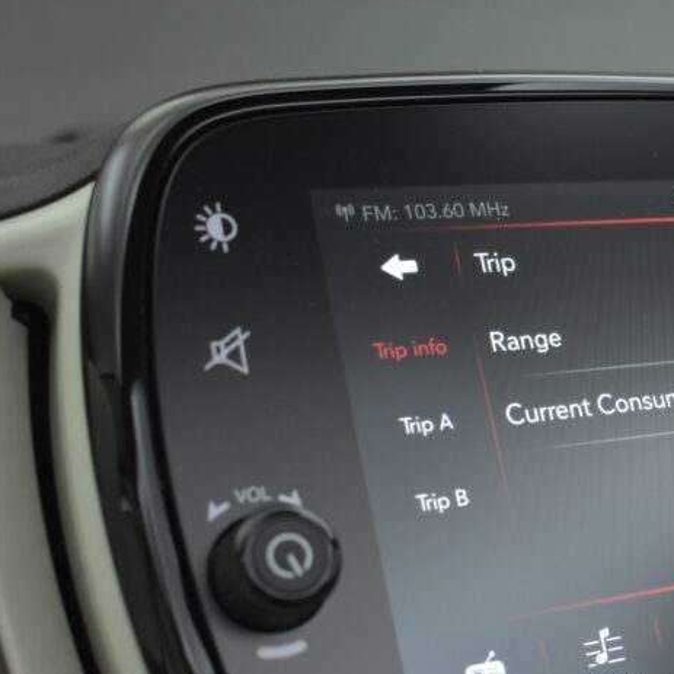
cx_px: 648
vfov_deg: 26.3
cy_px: 483
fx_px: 1431
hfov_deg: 25.4
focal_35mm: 65
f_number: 3.8
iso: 1600
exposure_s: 1/250
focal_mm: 23
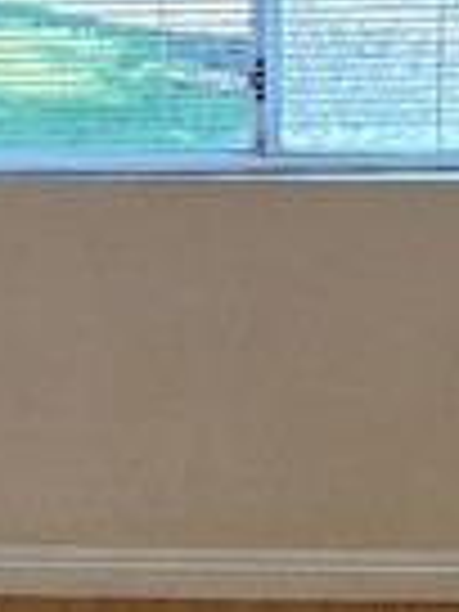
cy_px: 207
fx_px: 1733
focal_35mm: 98
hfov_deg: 14.9
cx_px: 40
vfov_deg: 20.0
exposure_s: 1/120
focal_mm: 2.2
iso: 64
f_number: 1.9
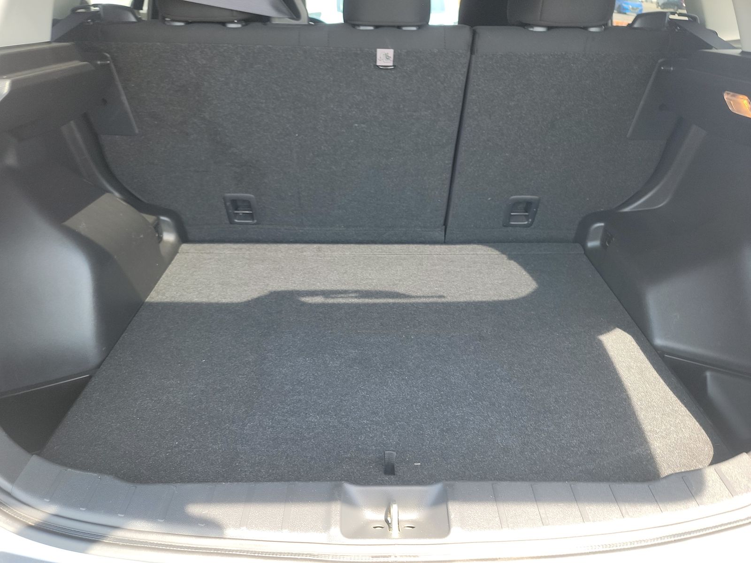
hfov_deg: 71.6
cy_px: 282
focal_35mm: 24
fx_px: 521
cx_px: 376
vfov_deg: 56.8
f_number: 1.8
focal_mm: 6.7
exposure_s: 1/59
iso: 63
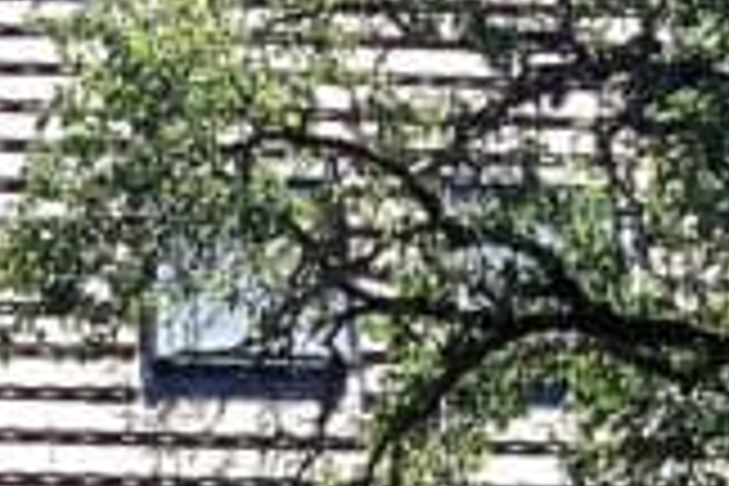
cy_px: 988
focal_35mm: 298
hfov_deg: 6.9
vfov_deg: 4.5
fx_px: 6034
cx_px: 158
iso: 200
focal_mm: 42
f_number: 7.1
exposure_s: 1/200
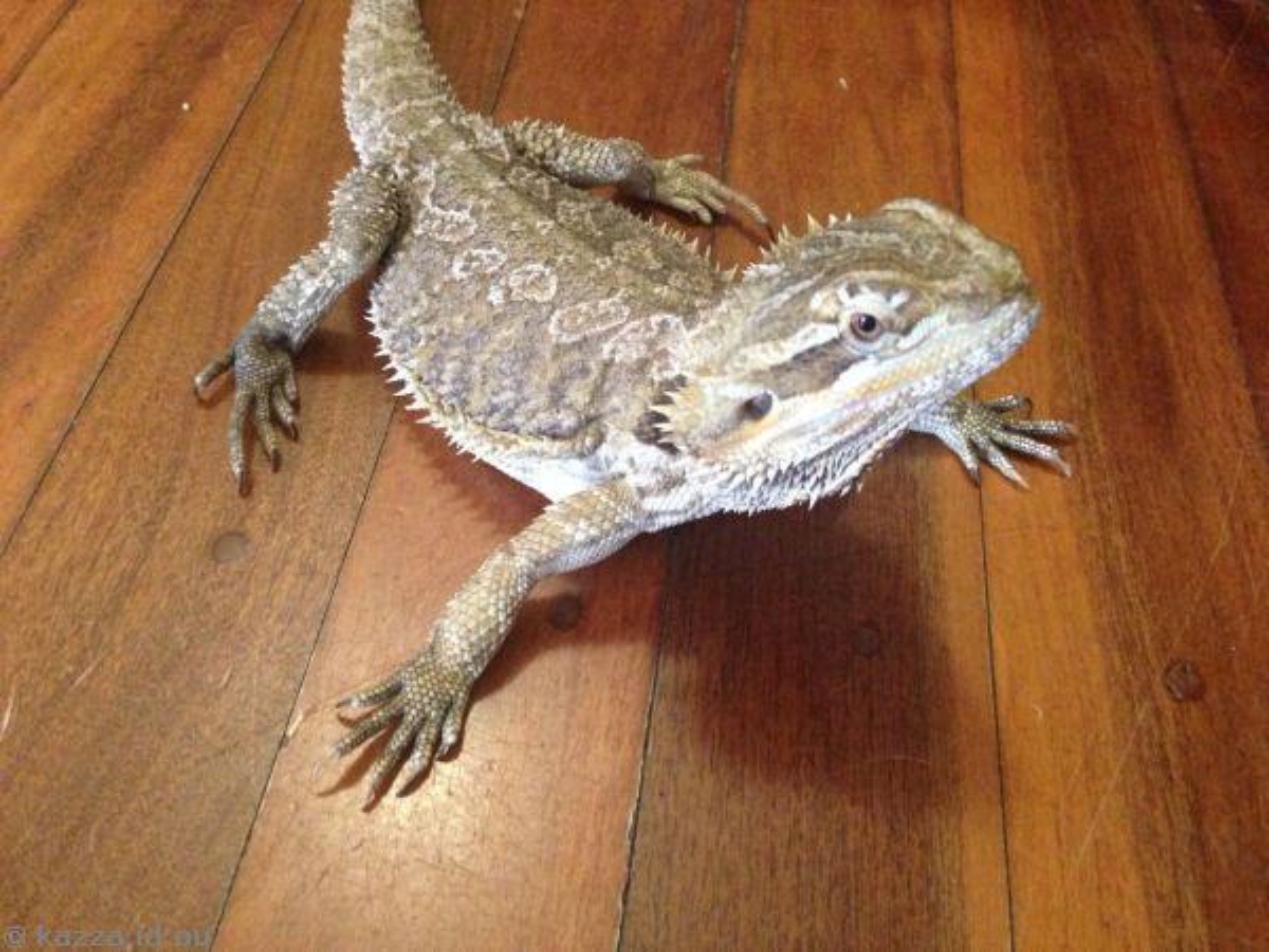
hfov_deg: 55.4
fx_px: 1210
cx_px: 634
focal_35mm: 33
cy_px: 476
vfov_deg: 42.9
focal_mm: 4.13
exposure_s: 1/15
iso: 640
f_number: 2.4
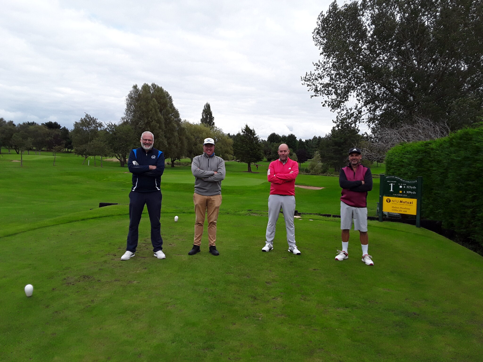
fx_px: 377
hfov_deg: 65.3
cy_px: 181
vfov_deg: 51.4
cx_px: 242
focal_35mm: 27
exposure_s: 1/803
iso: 40
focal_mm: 2.91
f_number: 1.9
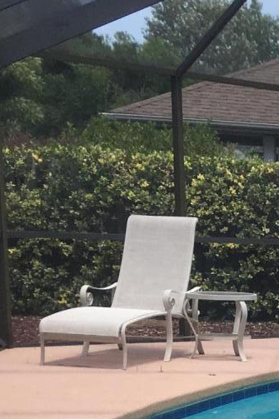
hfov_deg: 9.7
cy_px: 534
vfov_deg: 16.2
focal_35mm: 120
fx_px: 1396
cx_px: 724
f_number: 2.2
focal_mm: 4.15
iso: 25
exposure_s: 1/927
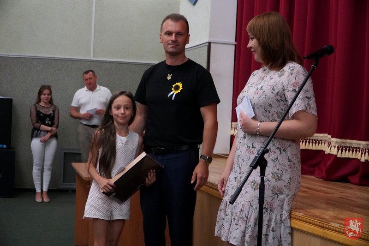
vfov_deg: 26.5
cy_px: 123
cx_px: 184
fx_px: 523
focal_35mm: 51
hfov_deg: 38.9
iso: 6400
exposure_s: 1/50
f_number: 4
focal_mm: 34
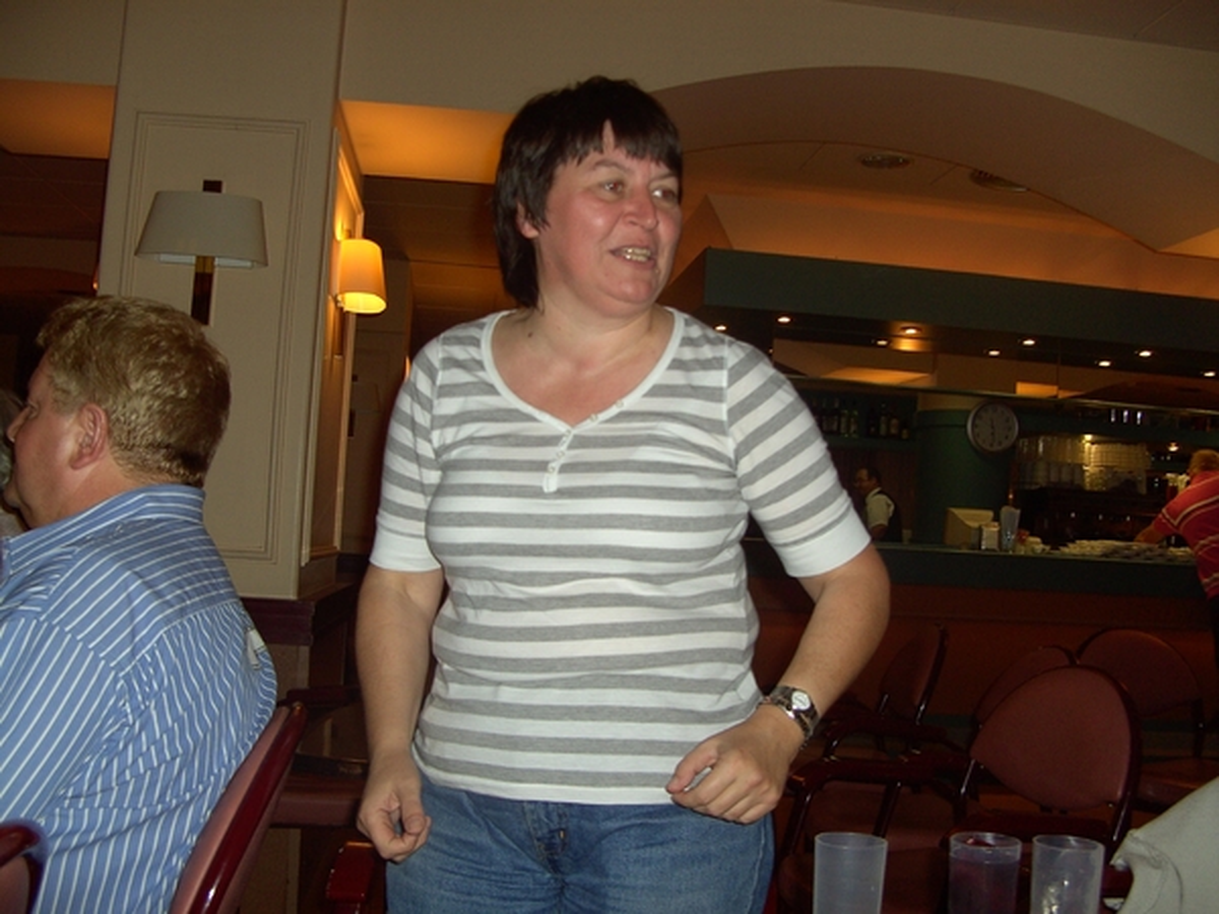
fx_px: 1303
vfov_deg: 38.7
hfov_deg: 50.1
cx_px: 610
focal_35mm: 37
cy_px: 457
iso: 64
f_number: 2.8
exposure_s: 1/50
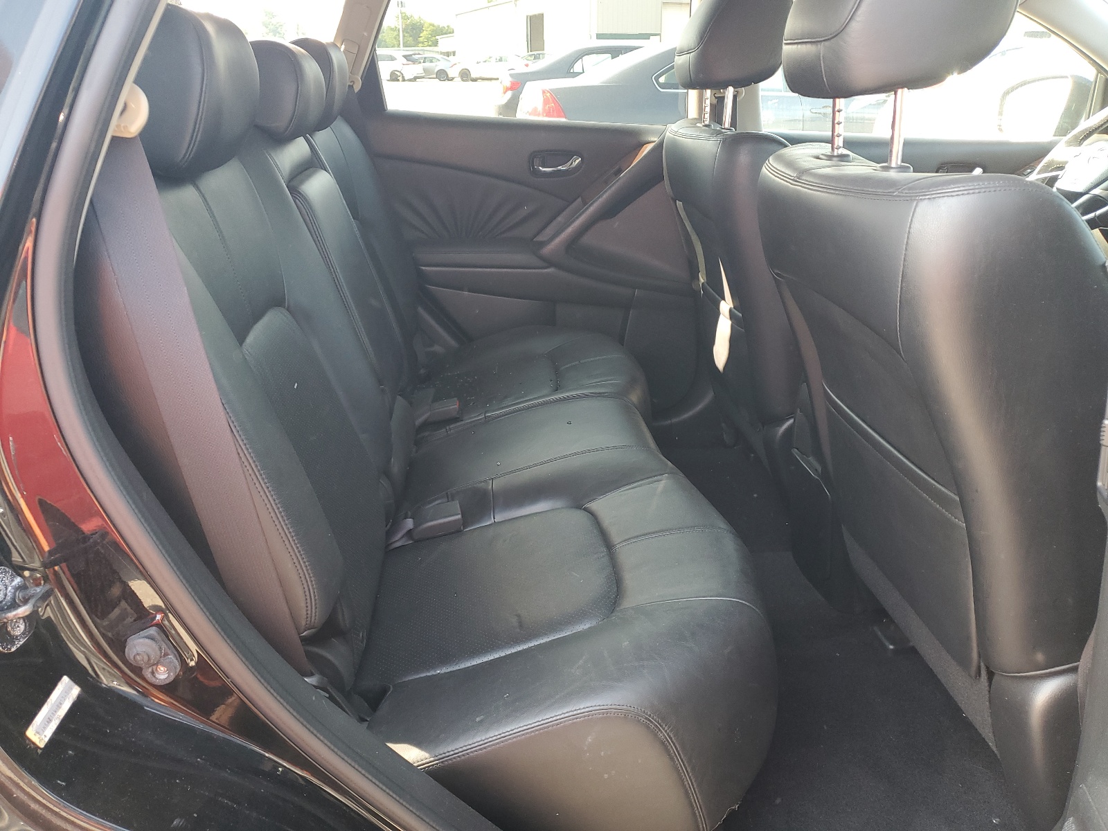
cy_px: 416
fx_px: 832
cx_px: 554
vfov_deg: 53.1
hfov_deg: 67.3
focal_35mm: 26
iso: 81
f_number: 1.5
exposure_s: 1/120
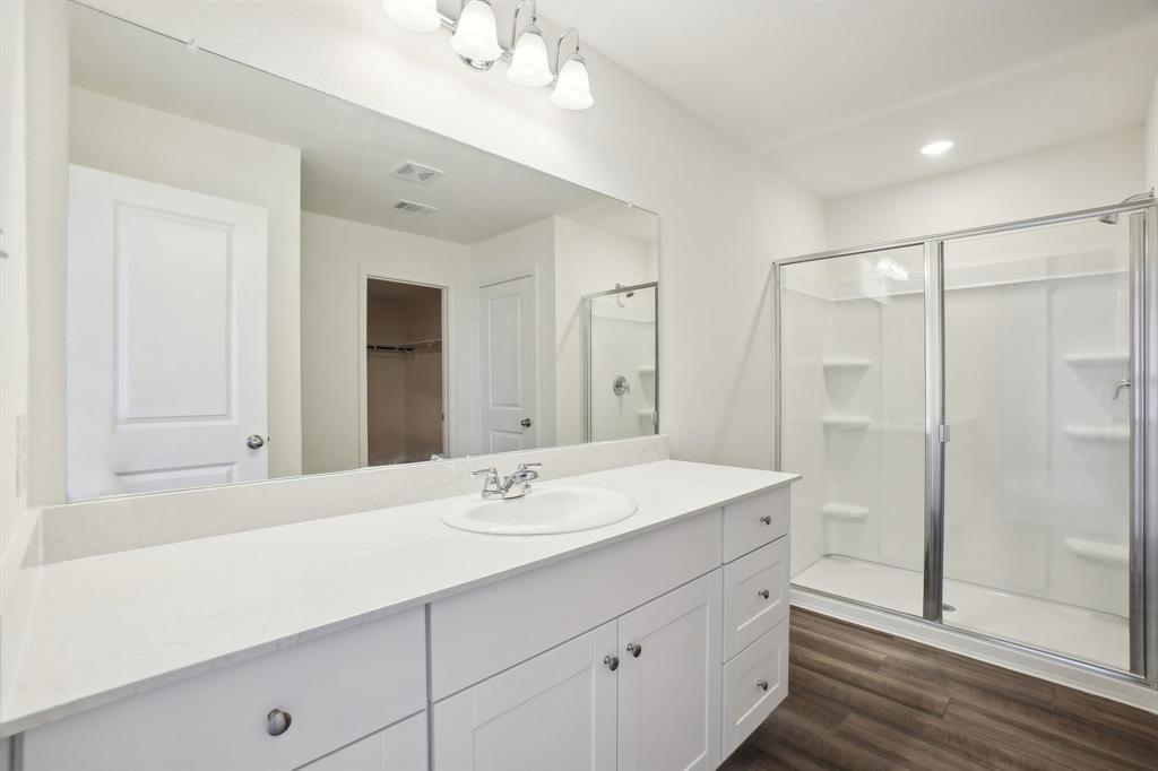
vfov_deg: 77.3
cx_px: 579
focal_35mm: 15
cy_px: 386
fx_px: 482
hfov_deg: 100.4
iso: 400
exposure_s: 1/50
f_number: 8
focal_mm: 10
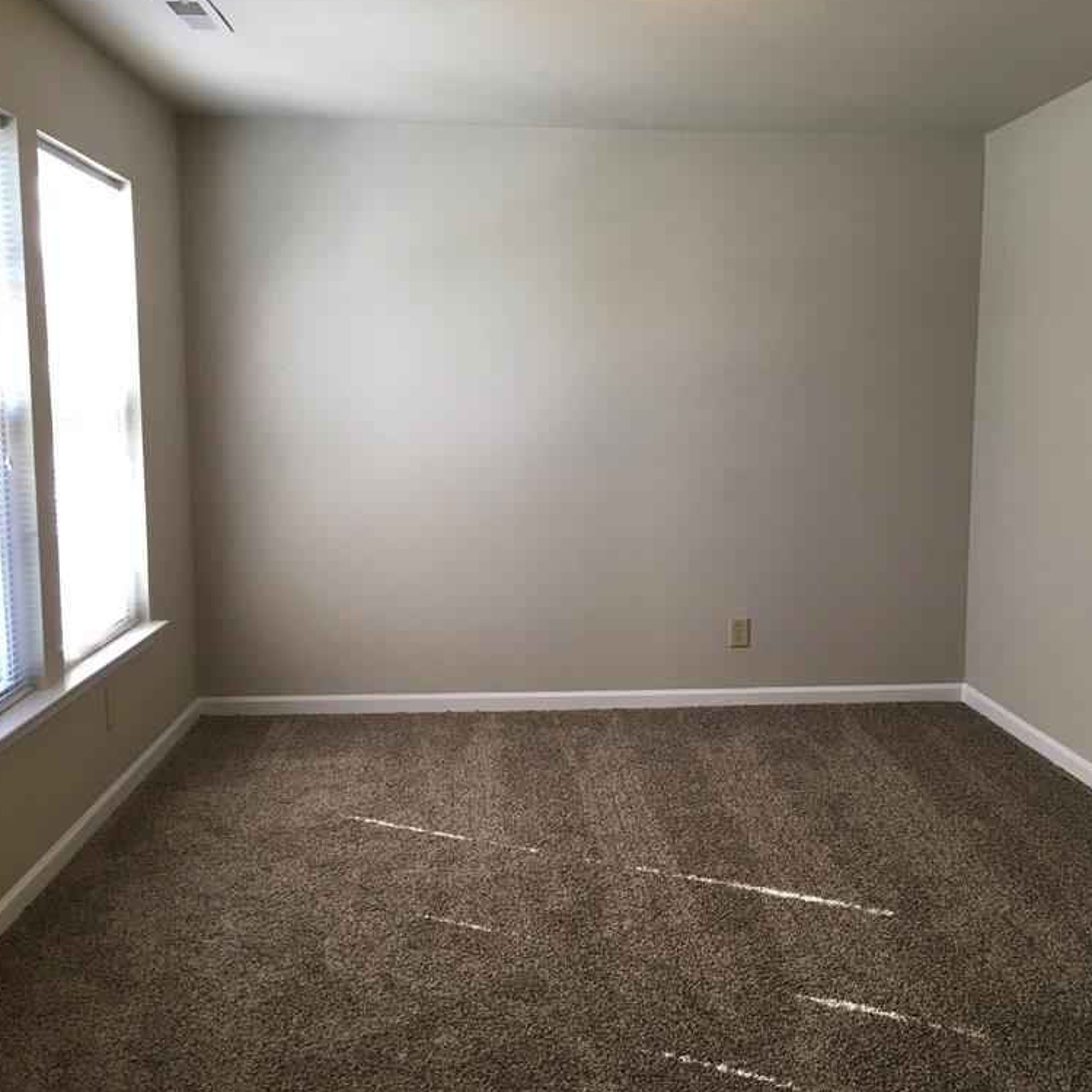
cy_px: 537
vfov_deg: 47.2
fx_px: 1249
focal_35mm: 35
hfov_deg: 47.1
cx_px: 619
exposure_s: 1/33
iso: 40
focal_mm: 4.15
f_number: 2.2
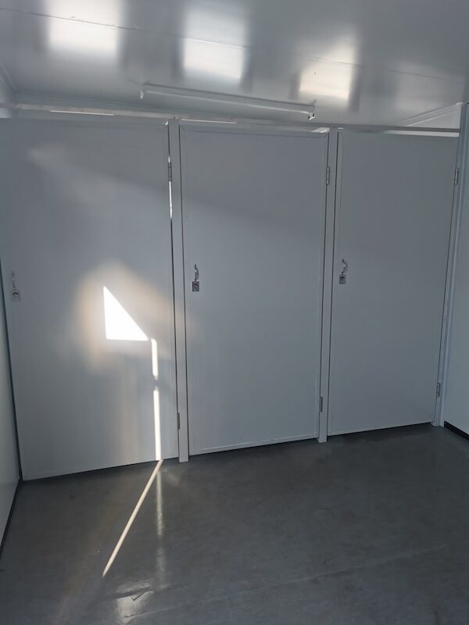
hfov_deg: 51.4
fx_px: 488
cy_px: 312
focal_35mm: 27
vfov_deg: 65.3
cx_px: 234
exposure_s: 1/142
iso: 50
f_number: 1.6
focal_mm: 5.56
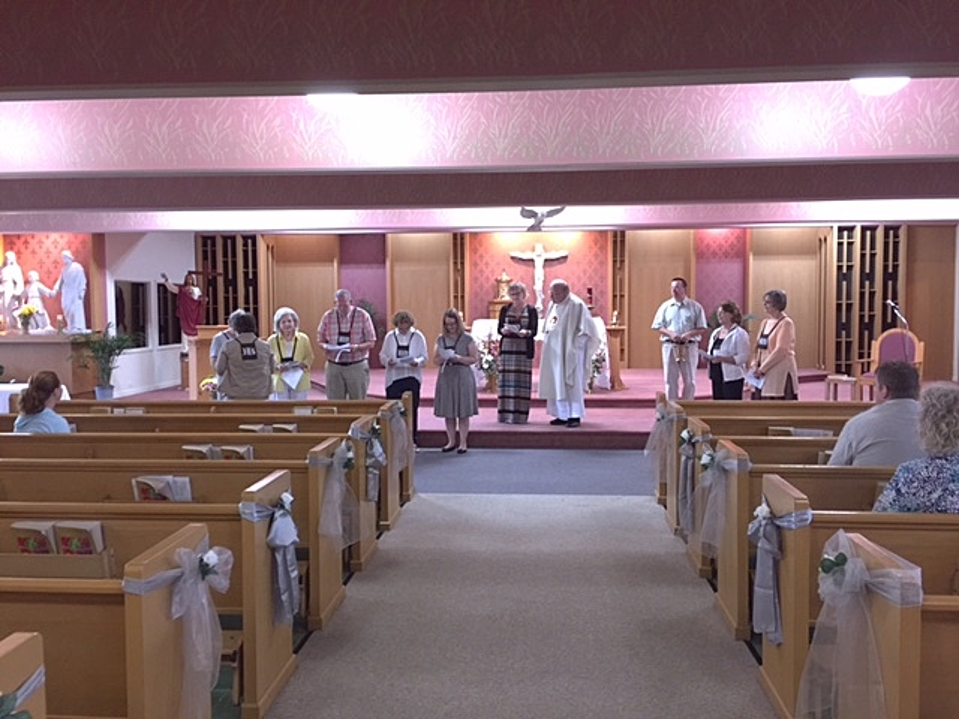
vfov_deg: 48.2
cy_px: 360
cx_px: 480
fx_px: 803
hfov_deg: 61.7
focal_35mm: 29
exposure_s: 1/10
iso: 100
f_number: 2.2
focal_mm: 4.15
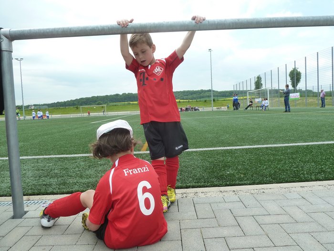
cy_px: 126
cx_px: 167
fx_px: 241
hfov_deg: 69.4
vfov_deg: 54.9
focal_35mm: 25
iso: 125
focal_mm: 4.1
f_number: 4
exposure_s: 1/320
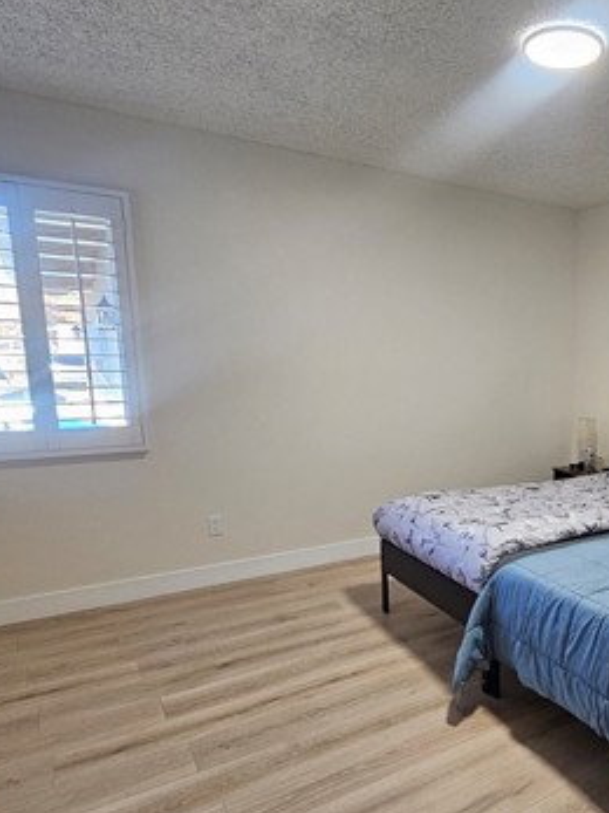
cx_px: 532
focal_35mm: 24
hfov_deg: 51.2
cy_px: 469
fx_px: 563
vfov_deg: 71.2
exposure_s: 1/60
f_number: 2.2
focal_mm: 2.2
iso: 200
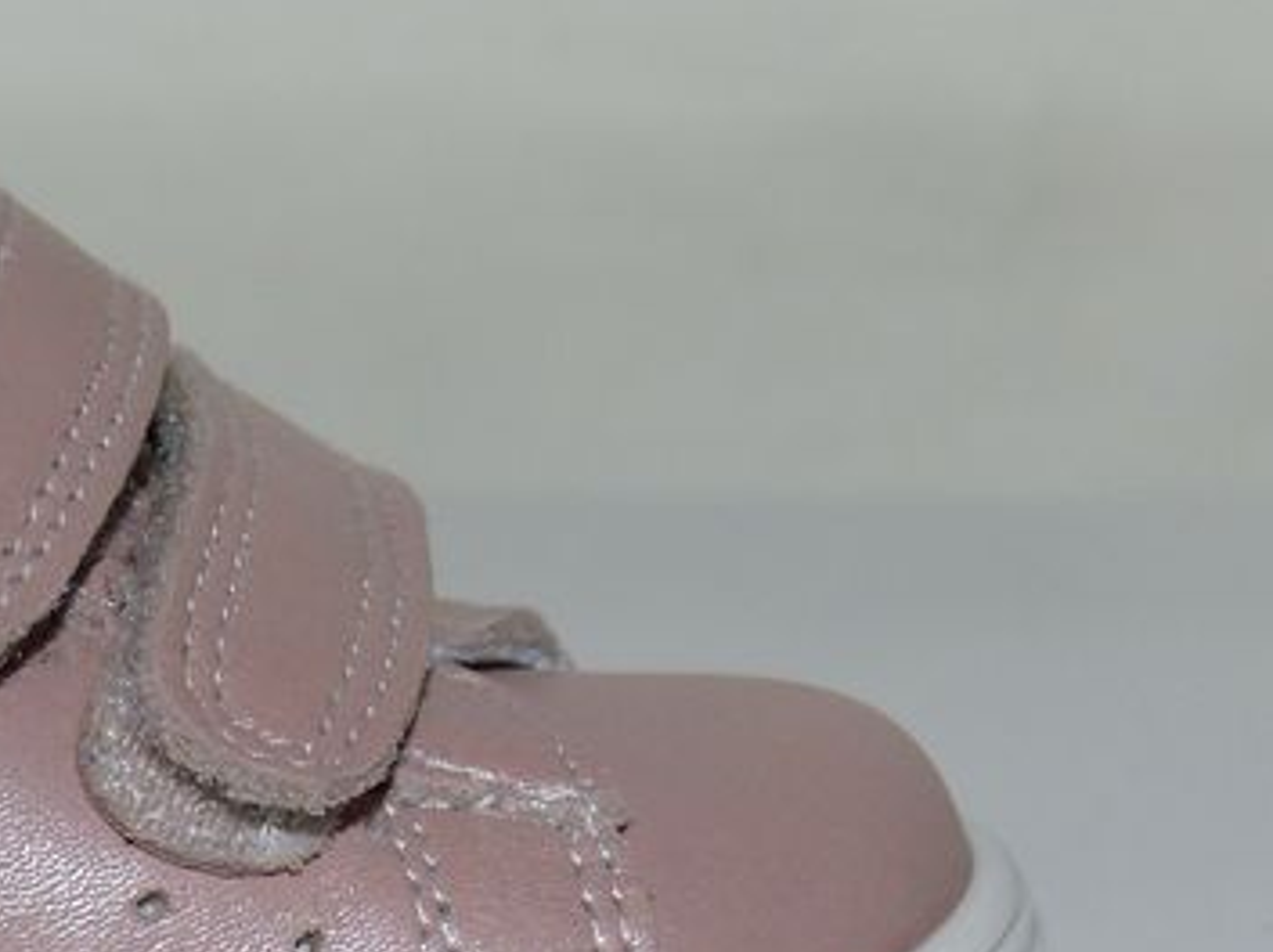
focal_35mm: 291
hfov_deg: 6.8
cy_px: 885
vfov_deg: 5.1
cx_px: -202
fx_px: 10691
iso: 100
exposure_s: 1/125
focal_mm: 20.5
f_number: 3.2
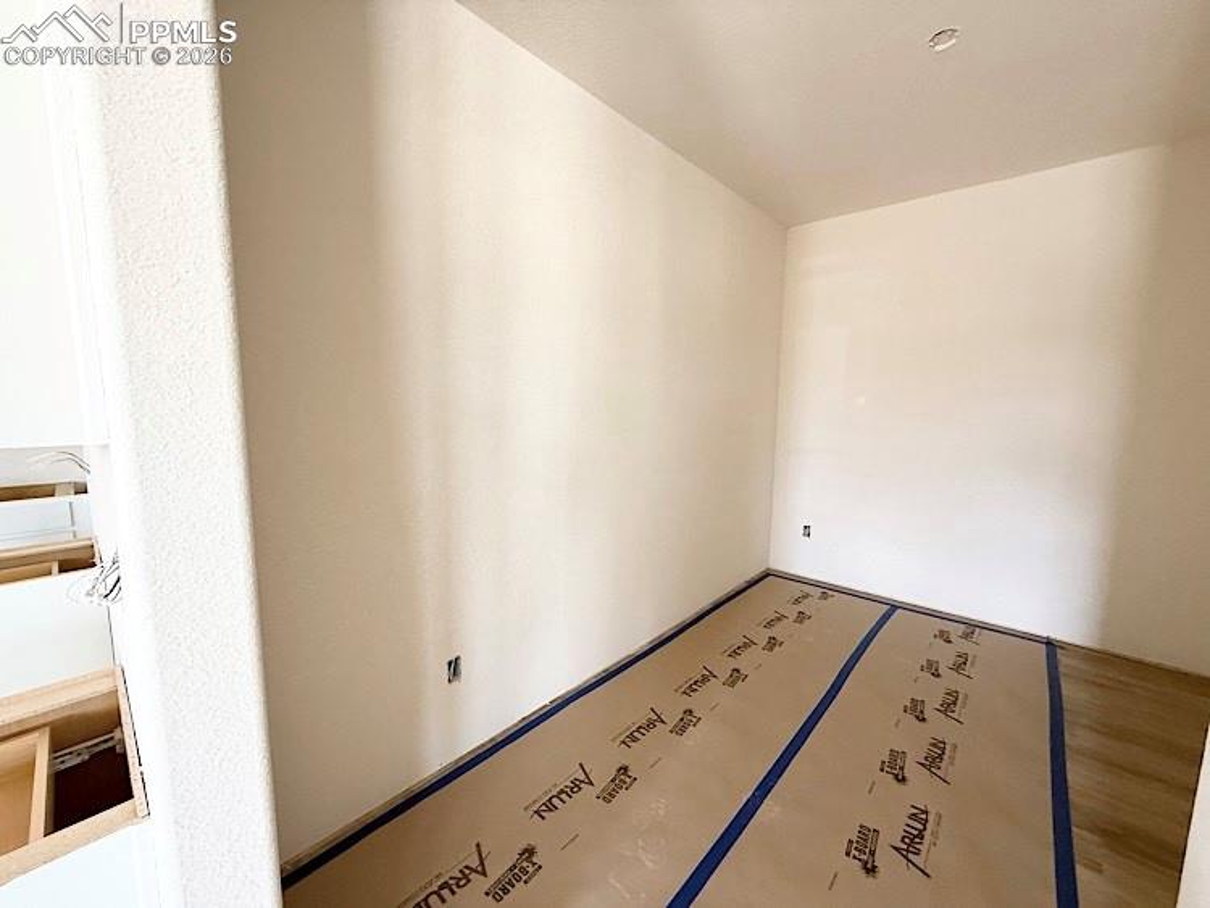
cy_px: 454
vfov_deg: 85.7
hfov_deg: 102.0
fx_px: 490
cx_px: 605
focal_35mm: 14
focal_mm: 2.22
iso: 250
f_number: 2.2
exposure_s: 1/99
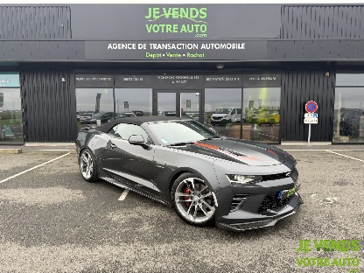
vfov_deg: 56.8
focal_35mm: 24
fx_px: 252
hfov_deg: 71.6
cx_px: 182
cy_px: 136
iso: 64
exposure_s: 1/211
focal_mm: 6.76
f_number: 1.78
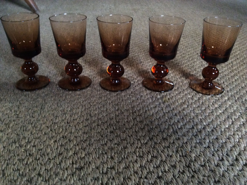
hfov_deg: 56.9
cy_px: 92
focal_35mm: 32
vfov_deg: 44.1
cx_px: 124
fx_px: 228
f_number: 2.4
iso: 320
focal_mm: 3.3
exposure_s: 1/25
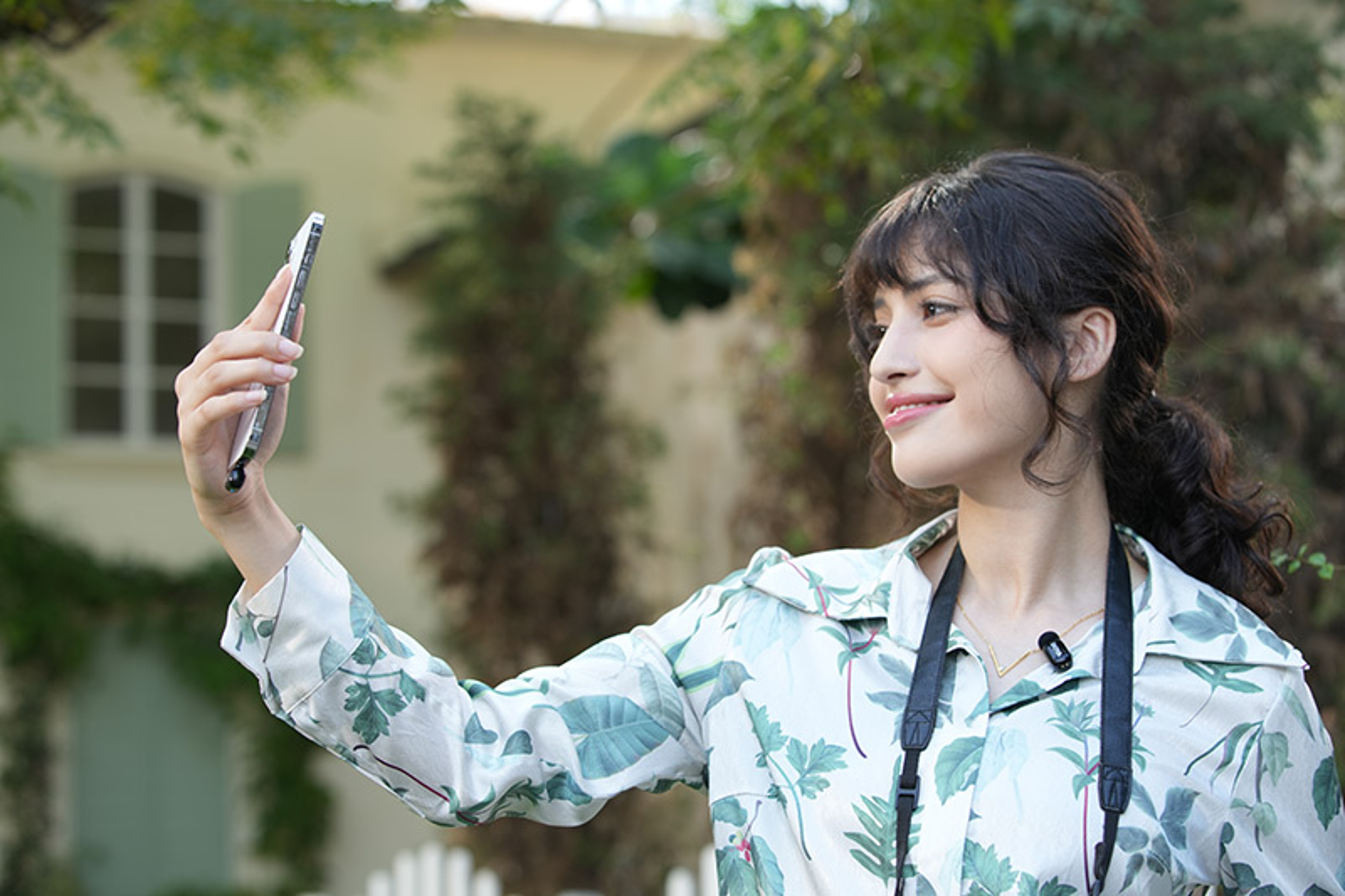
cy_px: 448
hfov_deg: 28.8
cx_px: 672
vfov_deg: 19.4
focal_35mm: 70
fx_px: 2615
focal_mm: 70
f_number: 4
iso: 200
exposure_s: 1/200
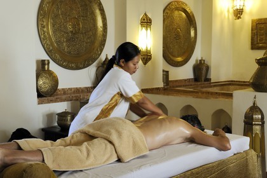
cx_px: 134
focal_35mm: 50
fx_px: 371
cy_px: 89
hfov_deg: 39.6
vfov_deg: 27.0
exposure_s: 1/5
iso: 400
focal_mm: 50
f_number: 6.3
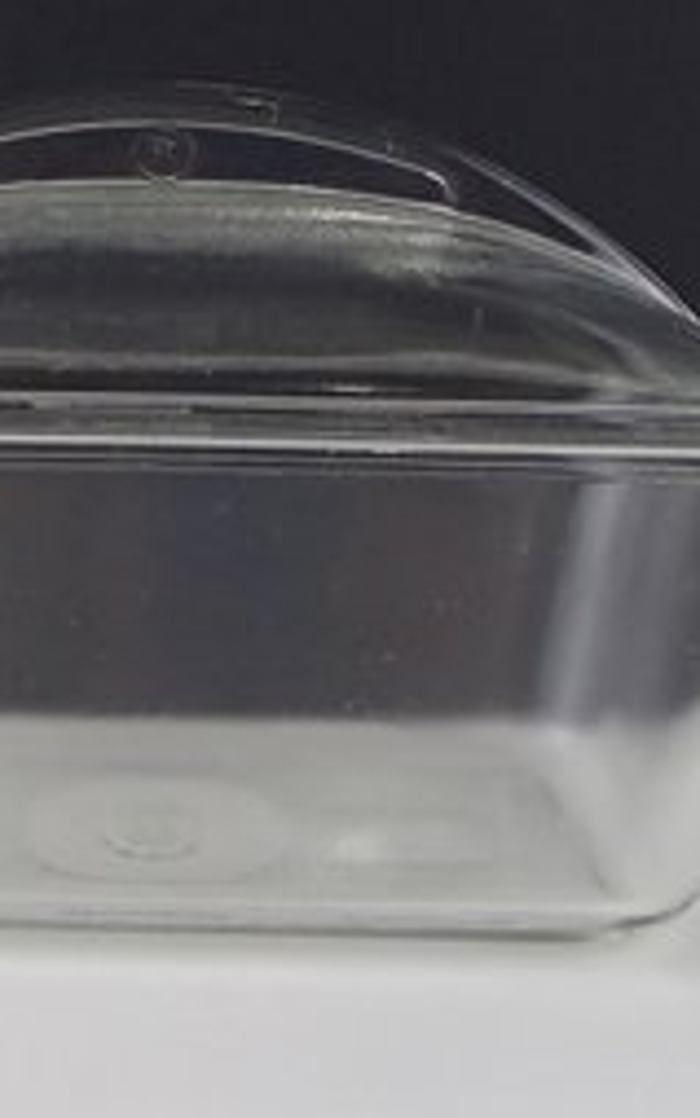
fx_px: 1616
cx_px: 156
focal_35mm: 53
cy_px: 557
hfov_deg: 24.1
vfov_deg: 38.2
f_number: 4.7
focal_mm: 6.64
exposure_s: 1/160
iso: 400
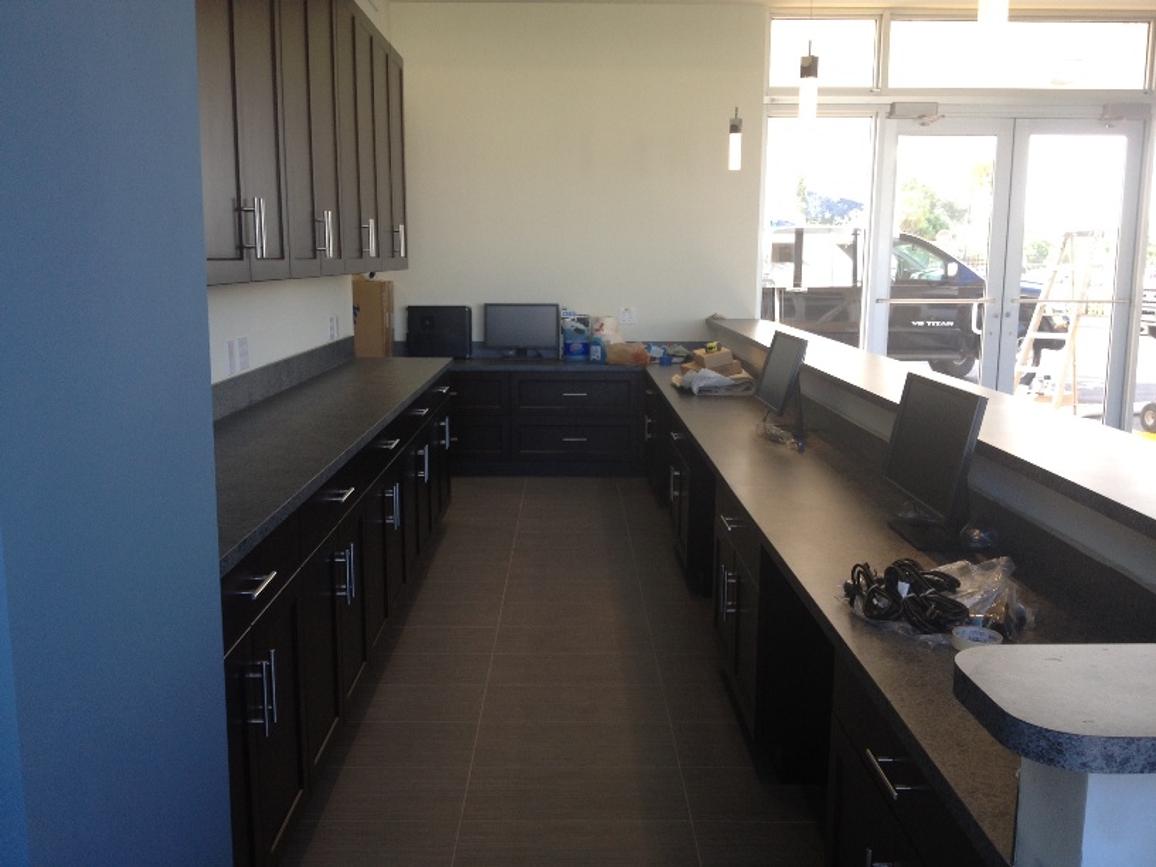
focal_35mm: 35
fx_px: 1169
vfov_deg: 40.7
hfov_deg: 52.6
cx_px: 578
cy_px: 434
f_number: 2.4
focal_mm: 4.28
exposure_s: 1/30
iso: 64
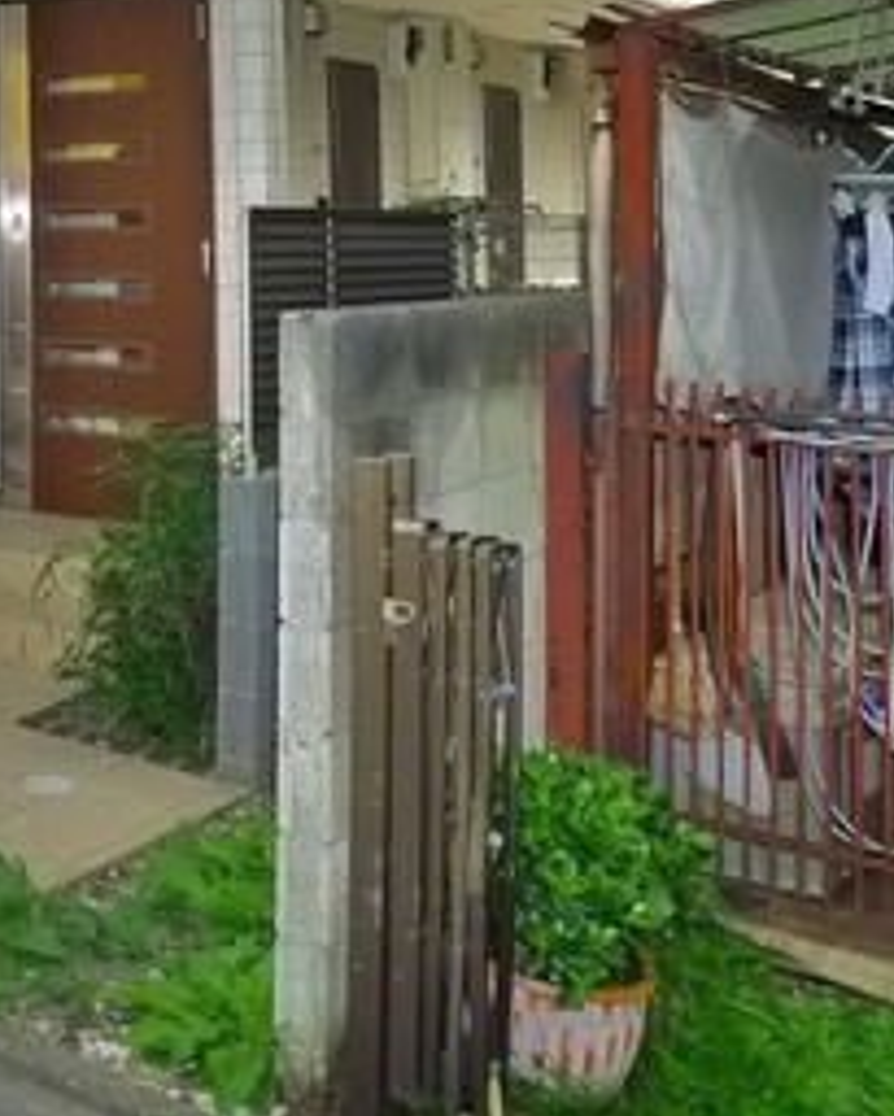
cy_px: 102
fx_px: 2115
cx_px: -611
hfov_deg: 19.3
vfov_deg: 28.4
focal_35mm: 64
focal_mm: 5.1
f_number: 4
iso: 400
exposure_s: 1/500
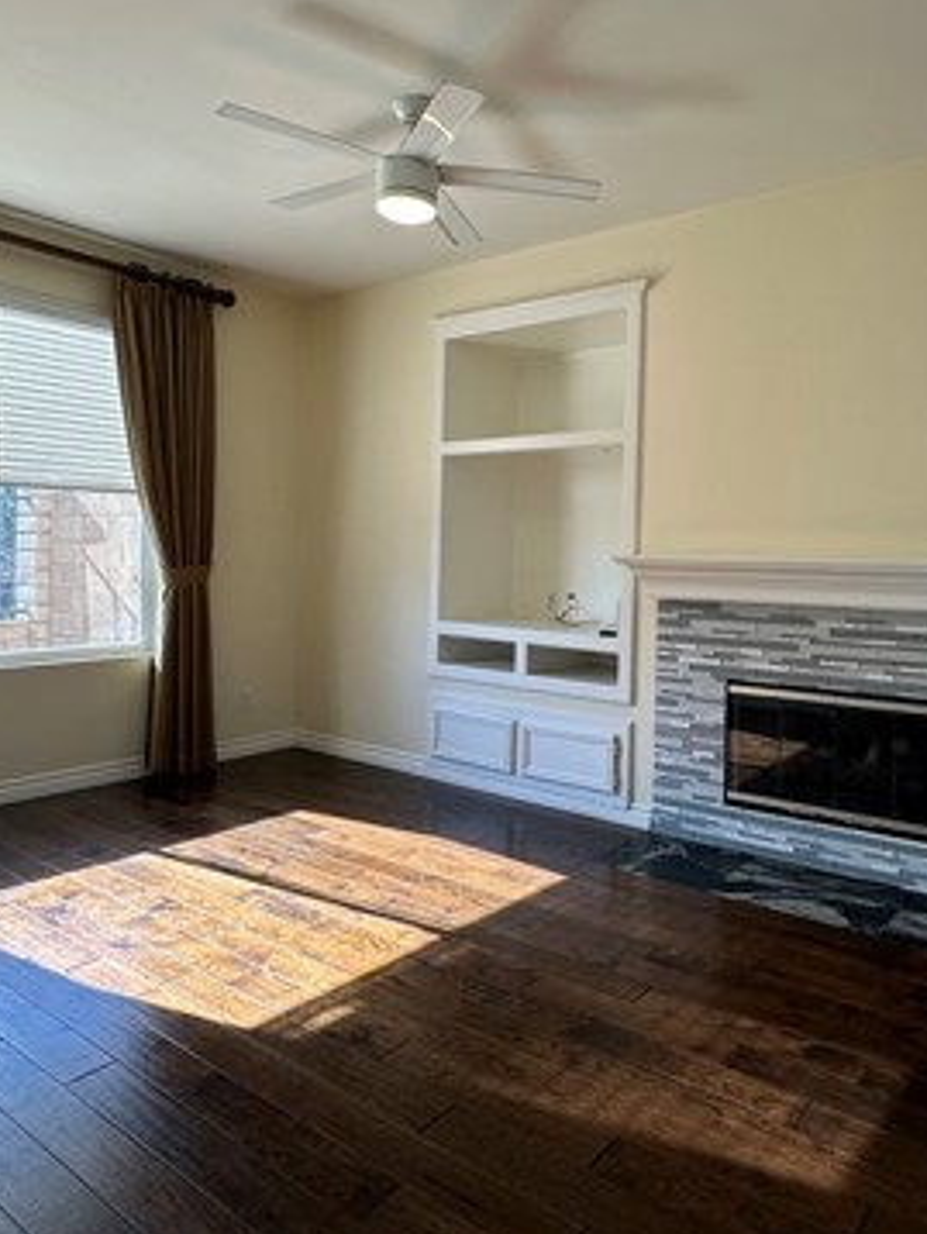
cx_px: 510
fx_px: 892
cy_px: 565
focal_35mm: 25
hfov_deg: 54.8
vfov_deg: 69.2
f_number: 2.2
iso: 64
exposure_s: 1/120
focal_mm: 2.22
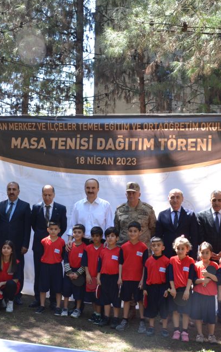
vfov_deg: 39.5
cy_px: 193
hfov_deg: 25.2
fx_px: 491
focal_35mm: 51
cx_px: 71
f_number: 5
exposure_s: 1/100
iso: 400
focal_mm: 20
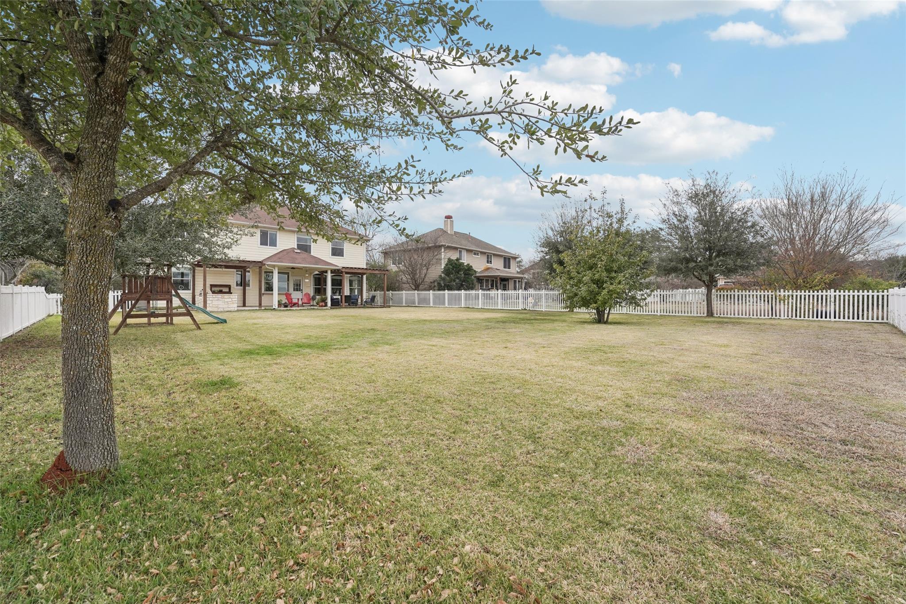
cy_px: 302
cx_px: 453
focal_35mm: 14
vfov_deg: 81.2
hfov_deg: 104.3
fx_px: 352
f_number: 8
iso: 800
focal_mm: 14
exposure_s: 1/1250
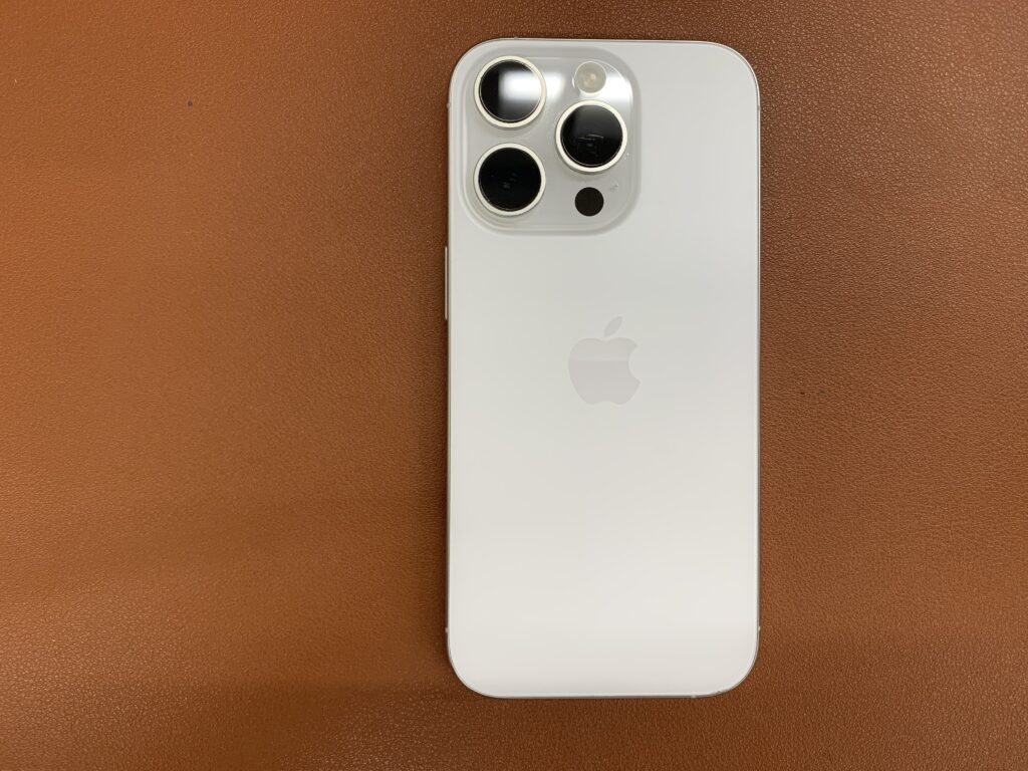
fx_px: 772
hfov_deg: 67.3
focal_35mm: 26
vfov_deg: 53.1
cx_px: 514
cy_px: 386
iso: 80
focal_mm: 4.25
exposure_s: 1/121
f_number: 1.8
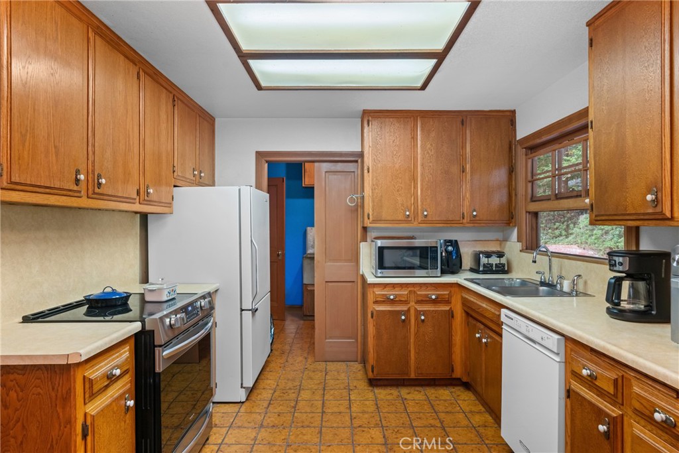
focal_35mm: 20
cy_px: 226
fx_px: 377
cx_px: 340
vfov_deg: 61.9
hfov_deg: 84.0
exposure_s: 1/5
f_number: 8
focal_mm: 20
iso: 1000
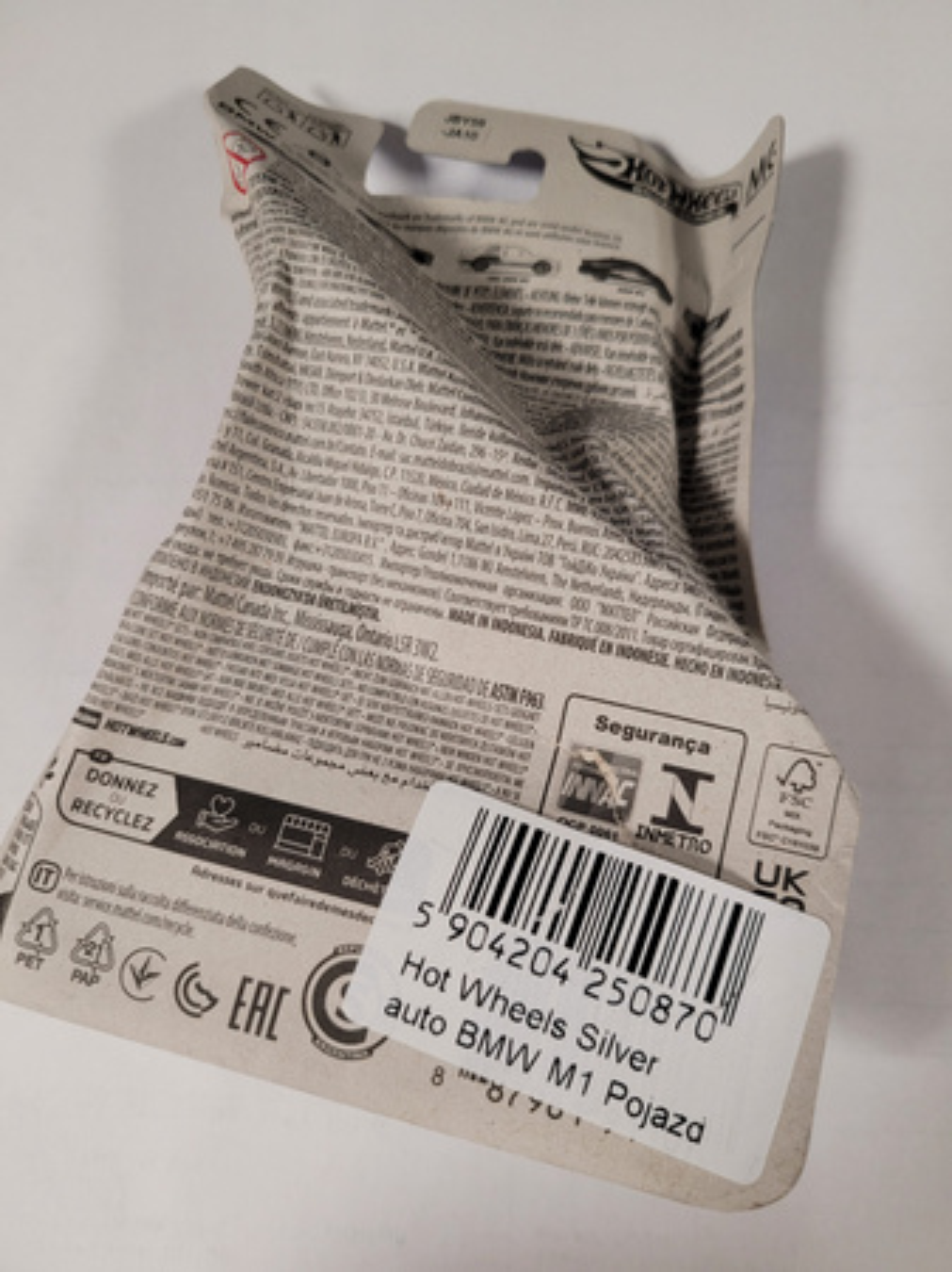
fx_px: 954
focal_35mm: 26
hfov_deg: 53.0
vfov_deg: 67.3
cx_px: 476
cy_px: 636
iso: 250
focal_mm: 5.4
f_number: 1.8
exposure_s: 1/100
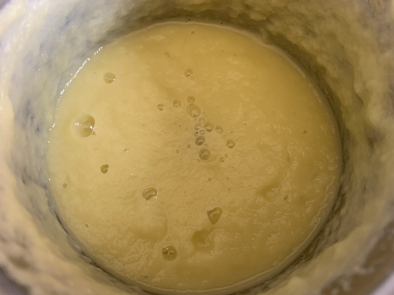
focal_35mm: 26
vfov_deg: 53.1
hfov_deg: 67.3
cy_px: 148
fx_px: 296
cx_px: 197
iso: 200
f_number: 1.8
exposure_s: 1/60
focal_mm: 4.25
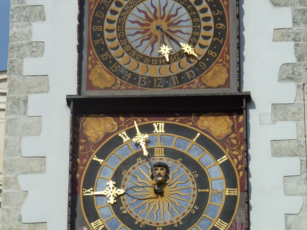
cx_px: 154
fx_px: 1304
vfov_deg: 10.1
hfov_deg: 13.4
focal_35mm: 147
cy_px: 115
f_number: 5.6
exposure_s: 1/500
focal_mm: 24.1
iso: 80
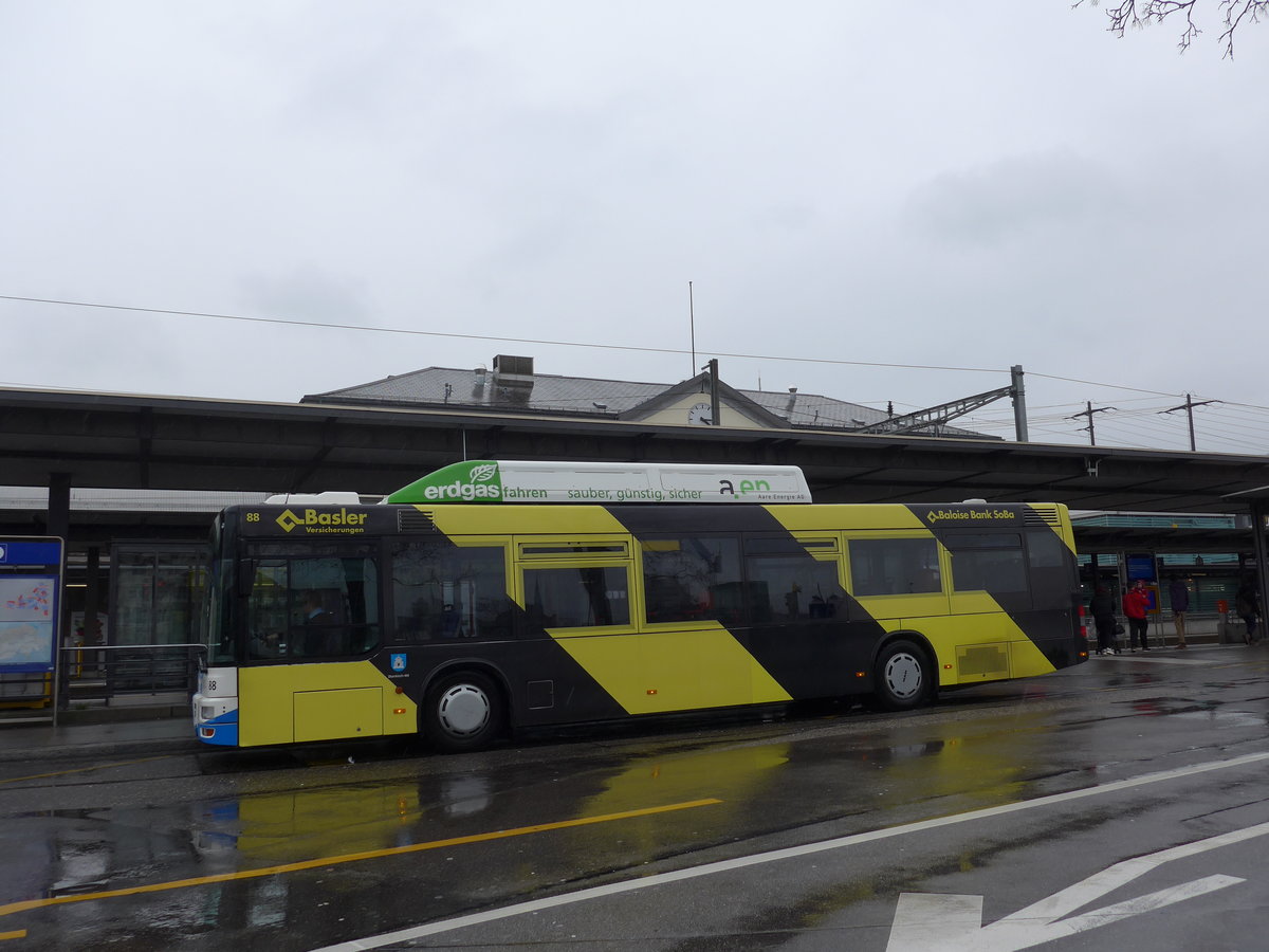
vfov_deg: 48.2
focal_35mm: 29
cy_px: 476
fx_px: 1063
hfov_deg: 61.7
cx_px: 634
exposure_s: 1/250
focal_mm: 6
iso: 80
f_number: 2.8
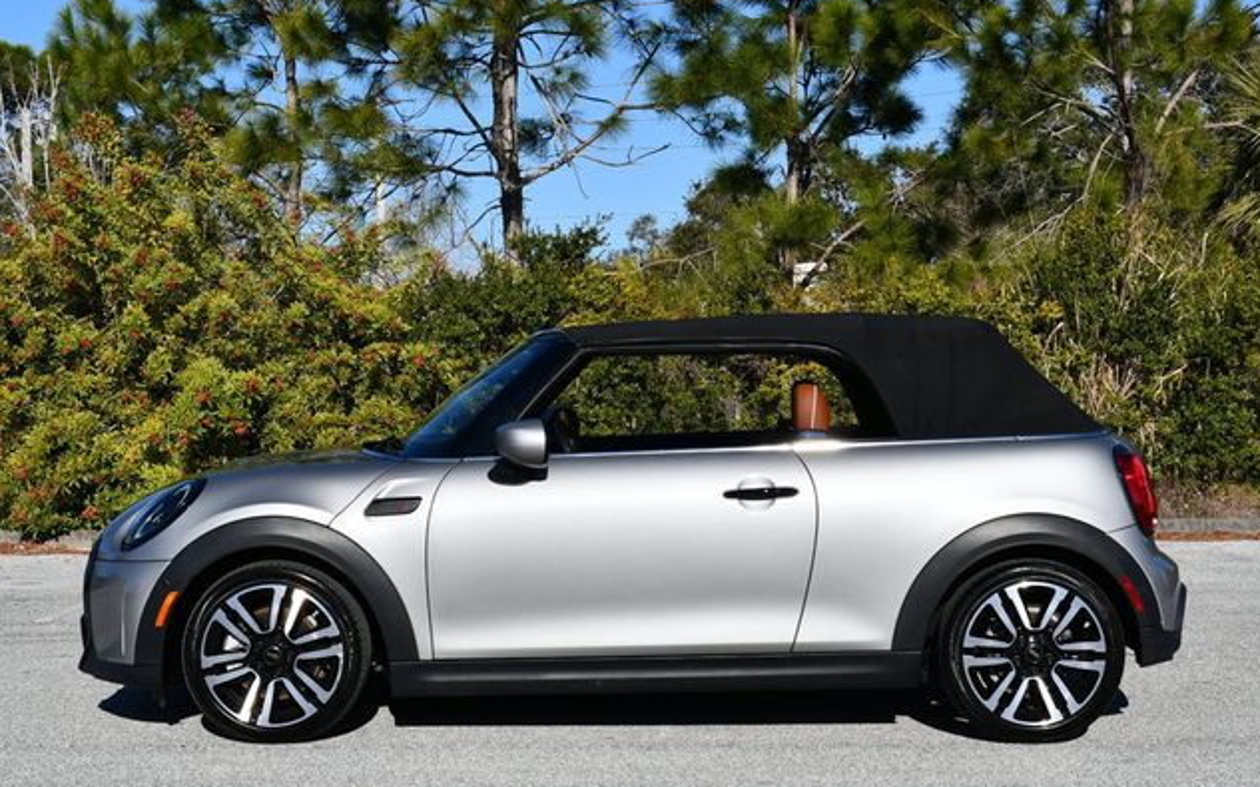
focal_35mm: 62
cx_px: 634
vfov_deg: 21.0
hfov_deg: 33.0
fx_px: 2129
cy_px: 412
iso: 100
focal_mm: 30
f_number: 9
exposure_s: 1/320
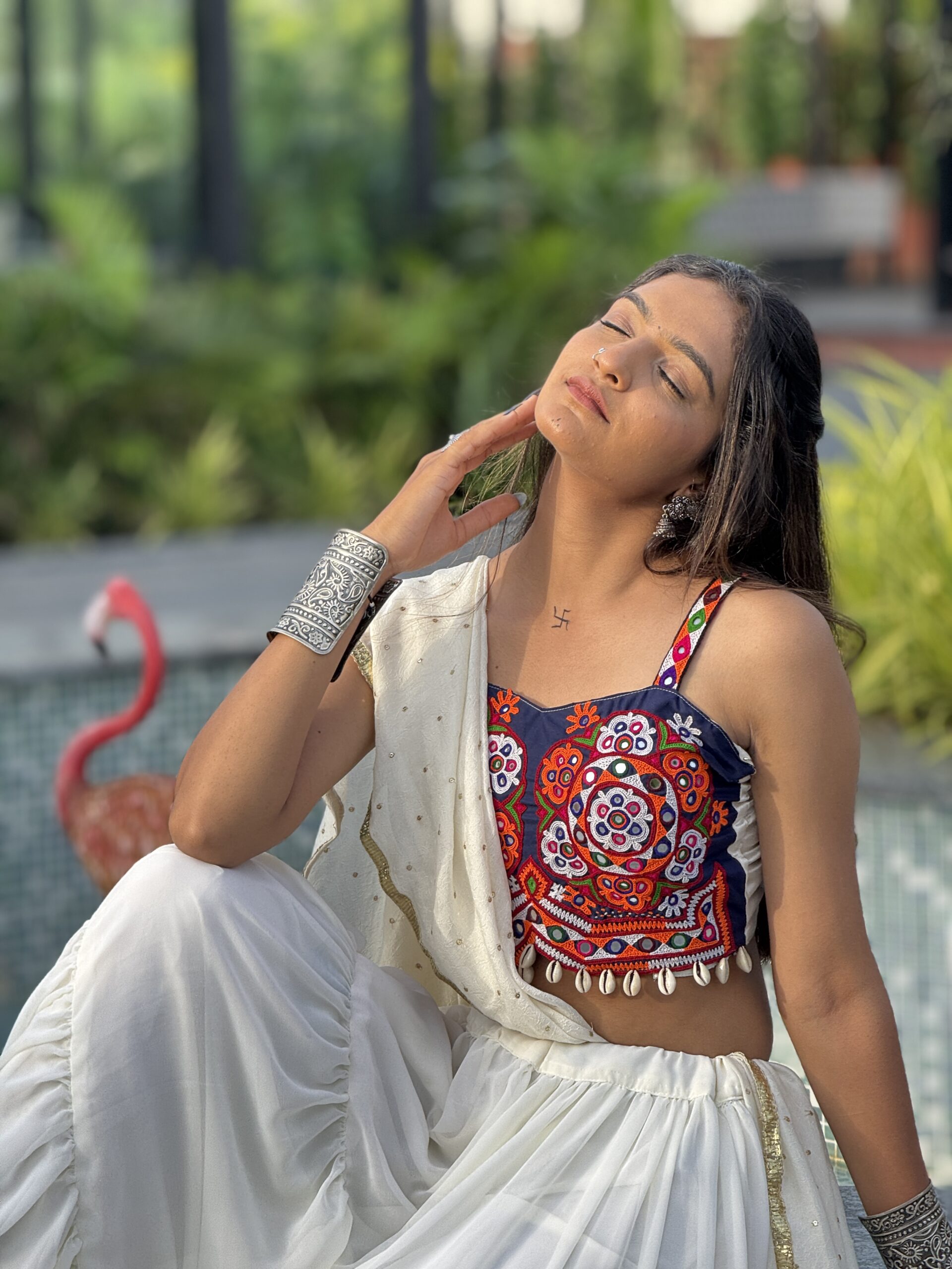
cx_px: 476
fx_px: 4400
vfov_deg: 16.4
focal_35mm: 120
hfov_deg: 12.3
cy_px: 634
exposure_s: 1/134
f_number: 2.8
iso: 50
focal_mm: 15.66
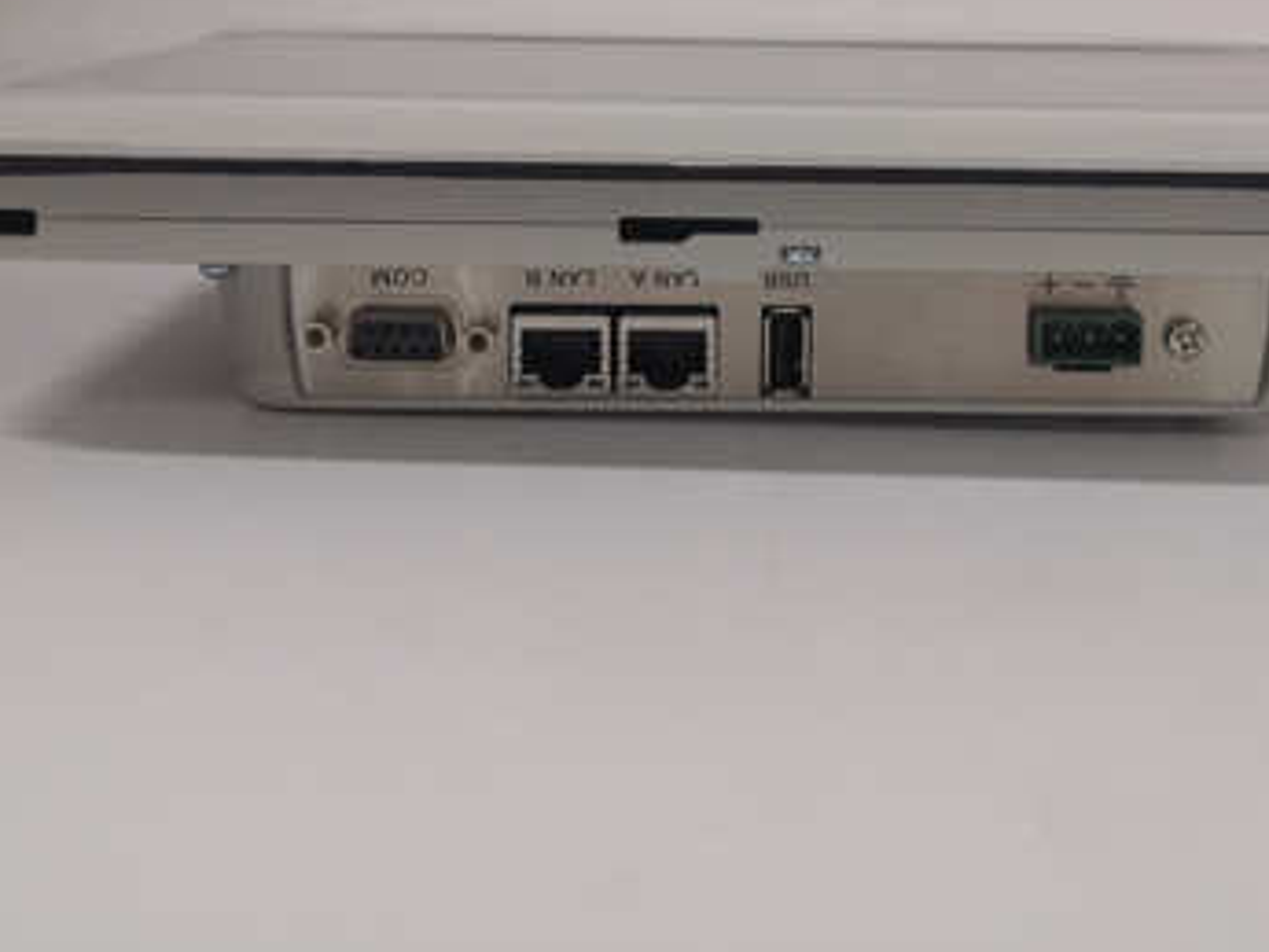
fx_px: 1724
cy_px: 151
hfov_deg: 40.2
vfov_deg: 29.9
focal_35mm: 47
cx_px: 772
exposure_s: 1/50
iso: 250
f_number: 1.8
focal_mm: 3.95
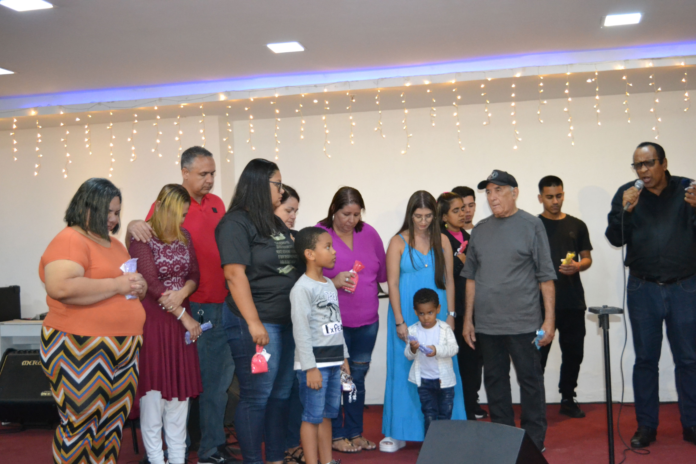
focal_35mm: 48
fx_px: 928
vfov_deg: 28.1
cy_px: 232
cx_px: 348
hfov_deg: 41.1
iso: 3200
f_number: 4.5
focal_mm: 32
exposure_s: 1/60
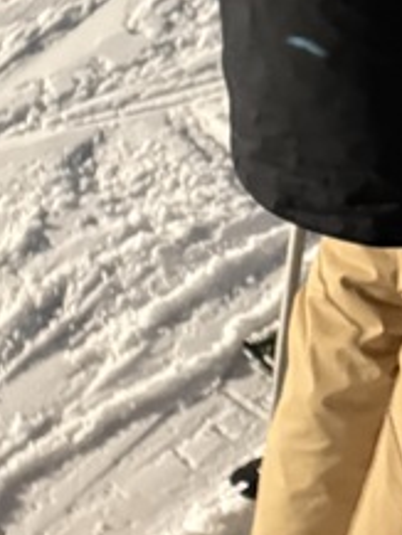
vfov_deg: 13.7
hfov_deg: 11.2
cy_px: -653
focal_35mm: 113
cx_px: 932
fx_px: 1748
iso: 1000
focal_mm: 6.76
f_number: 1.78
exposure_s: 1/30
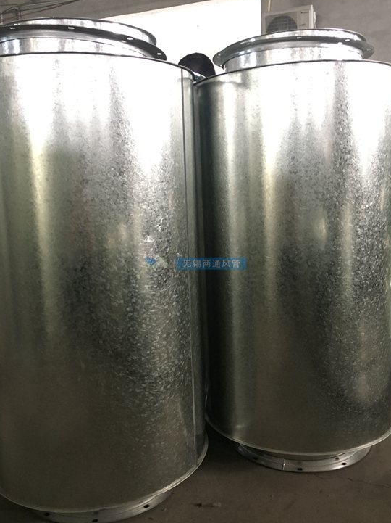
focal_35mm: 33
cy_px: 263
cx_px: 194
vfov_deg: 55.4
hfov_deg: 42.9
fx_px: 497
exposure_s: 1/33
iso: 250
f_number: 2.2
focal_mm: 4.15
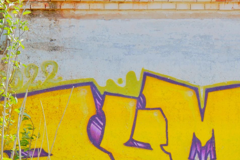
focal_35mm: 206
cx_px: 193
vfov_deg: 6.6
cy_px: 182
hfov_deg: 10.0
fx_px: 1373
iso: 320
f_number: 11
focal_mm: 46
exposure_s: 1/100
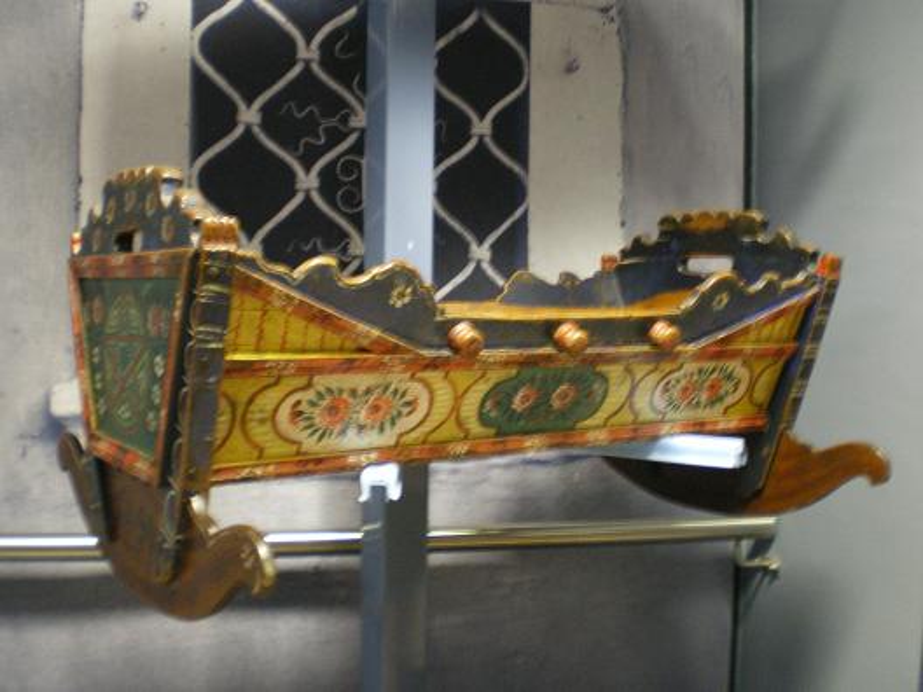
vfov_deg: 37.7
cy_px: 346
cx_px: 462
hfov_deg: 49.0
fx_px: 1013
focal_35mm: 38
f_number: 3.1
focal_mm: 6.3
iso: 400
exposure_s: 1/4
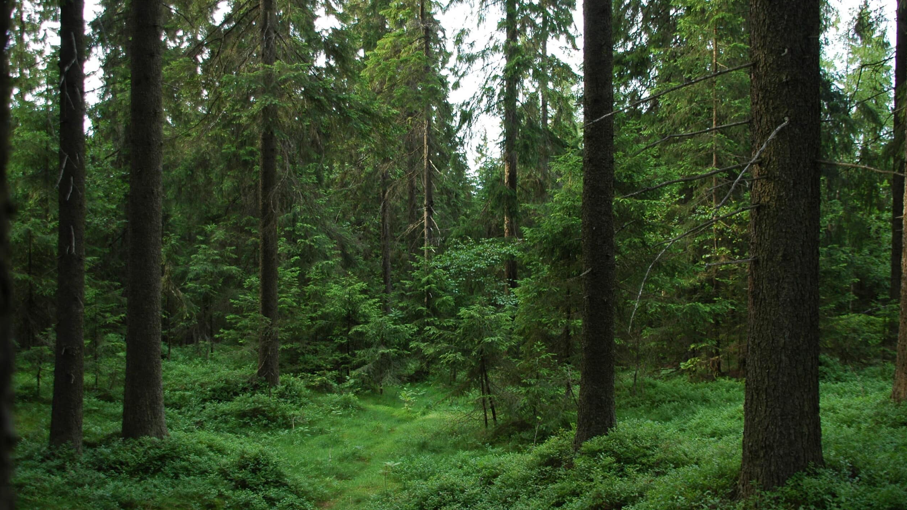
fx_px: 842
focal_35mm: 35
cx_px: 457
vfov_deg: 33.7
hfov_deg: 56.6
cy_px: 227
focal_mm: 22
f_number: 4
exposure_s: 1/50
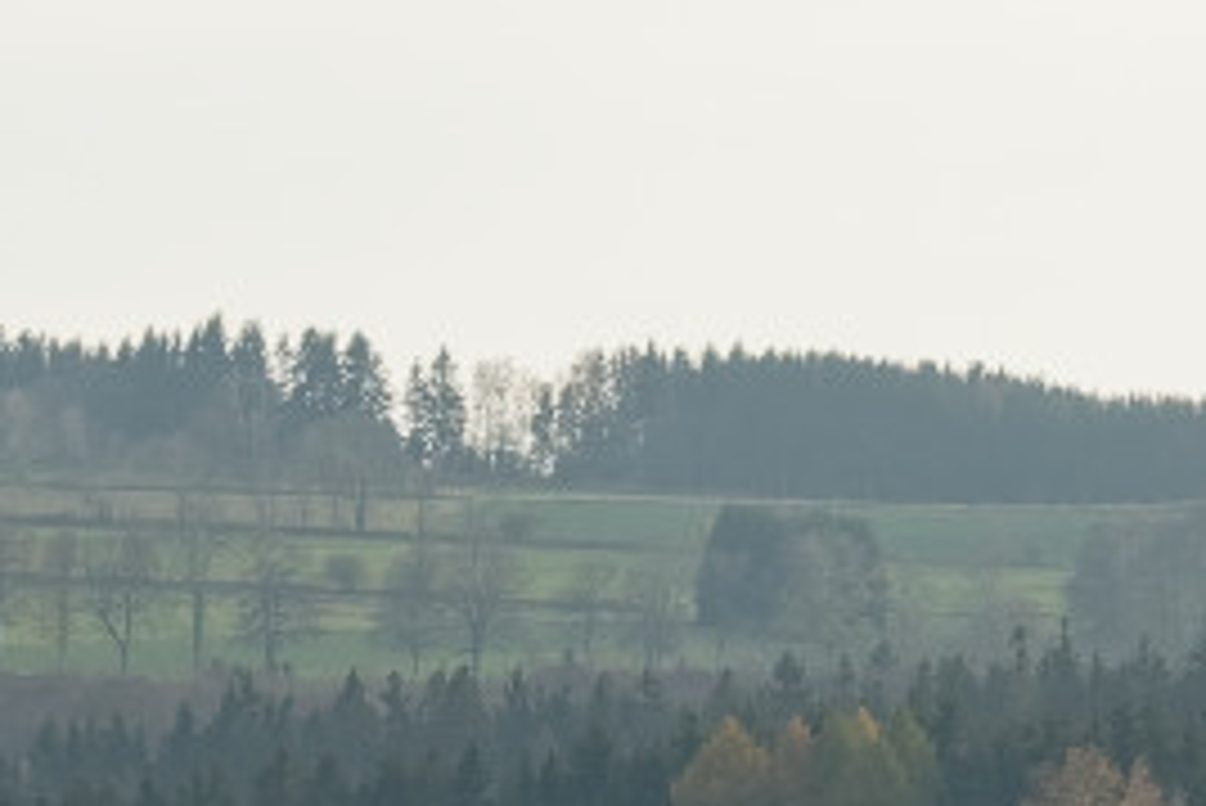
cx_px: -796
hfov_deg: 2.7
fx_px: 25607
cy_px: 2022
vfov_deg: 1.8
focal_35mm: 764
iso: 100
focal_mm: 100
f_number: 13
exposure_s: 1/15
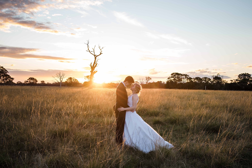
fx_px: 294
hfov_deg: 46.4
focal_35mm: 42
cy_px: 84
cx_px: 126
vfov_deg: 31.9
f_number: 7.1
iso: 500
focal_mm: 42
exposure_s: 1/250
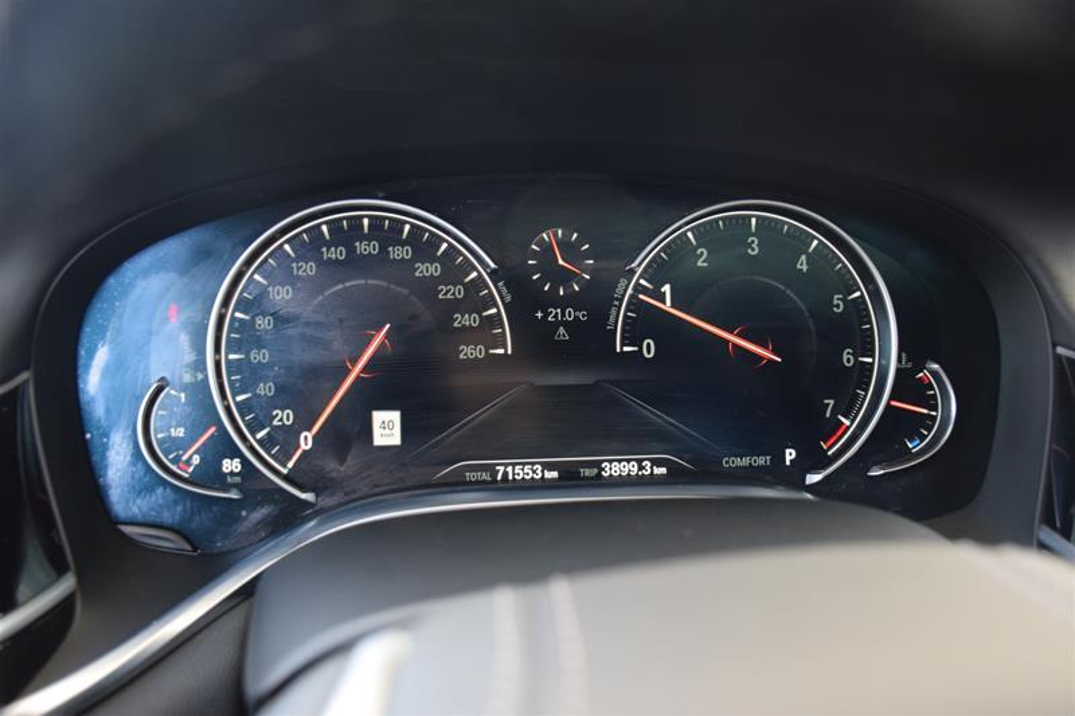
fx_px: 1075
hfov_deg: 53.1
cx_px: 538
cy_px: 358
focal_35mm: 36
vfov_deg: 36.9
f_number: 3.8
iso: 2000
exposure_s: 1/60
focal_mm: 24
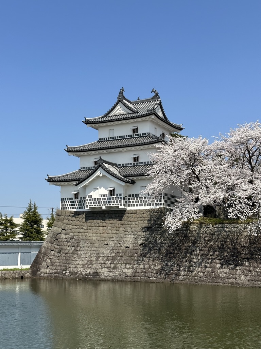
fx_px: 483
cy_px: 174
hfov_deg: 30.3
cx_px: 130
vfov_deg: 39.7
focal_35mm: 48
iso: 64
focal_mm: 6.86
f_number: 1.78
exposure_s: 1/4785
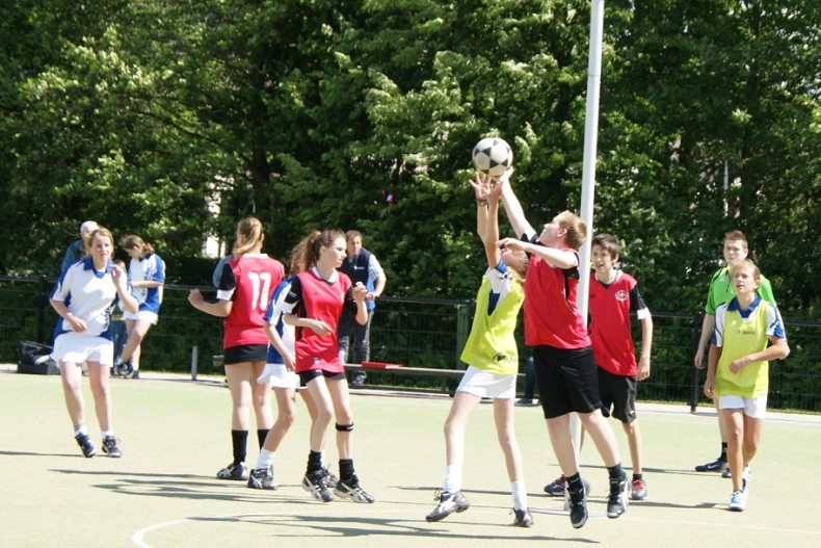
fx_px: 2053
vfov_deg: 15.2
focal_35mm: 90
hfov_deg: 22.6
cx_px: 410
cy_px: 274
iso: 200
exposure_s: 1/400
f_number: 5.6
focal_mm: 60
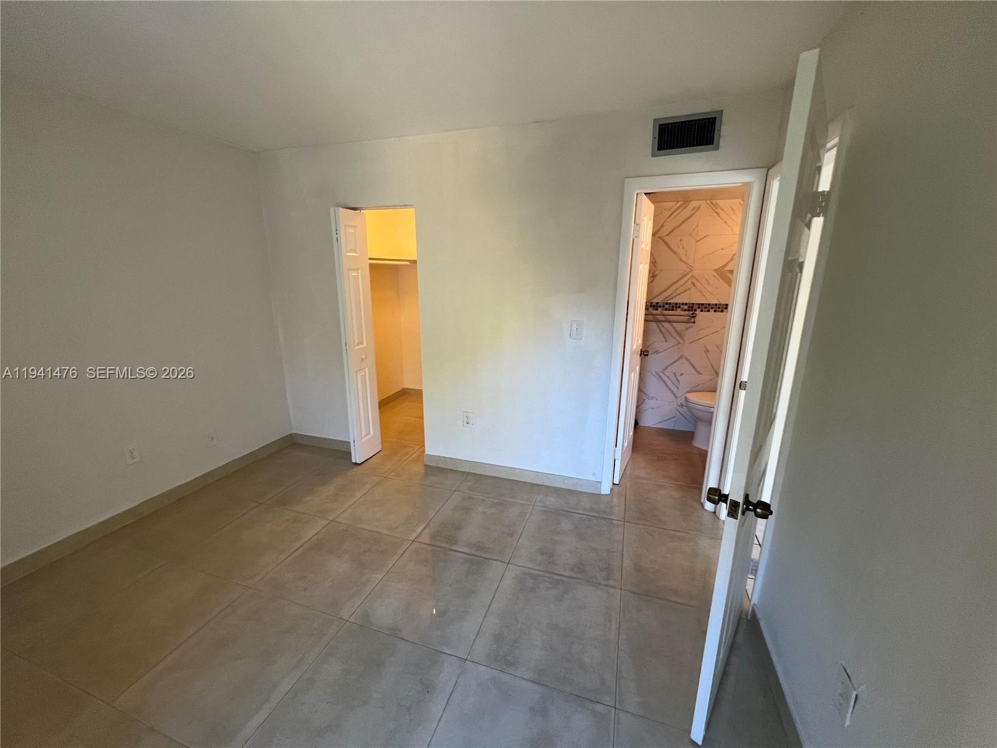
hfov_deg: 106.2
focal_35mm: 13
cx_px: 498
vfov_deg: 89.9
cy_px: 374
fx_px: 374
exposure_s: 1/120
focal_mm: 1.57
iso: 160
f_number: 1.8
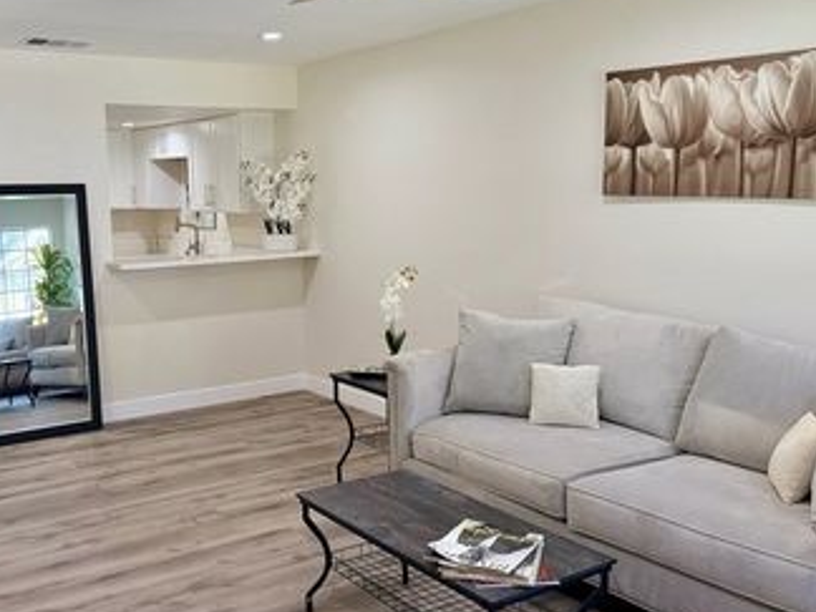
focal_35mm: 37
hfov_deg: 49.4
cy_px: 273
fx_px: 872
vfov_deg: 38.6
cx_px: 282
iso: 200
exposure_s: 1/230
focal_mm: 6.76
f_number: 1.78
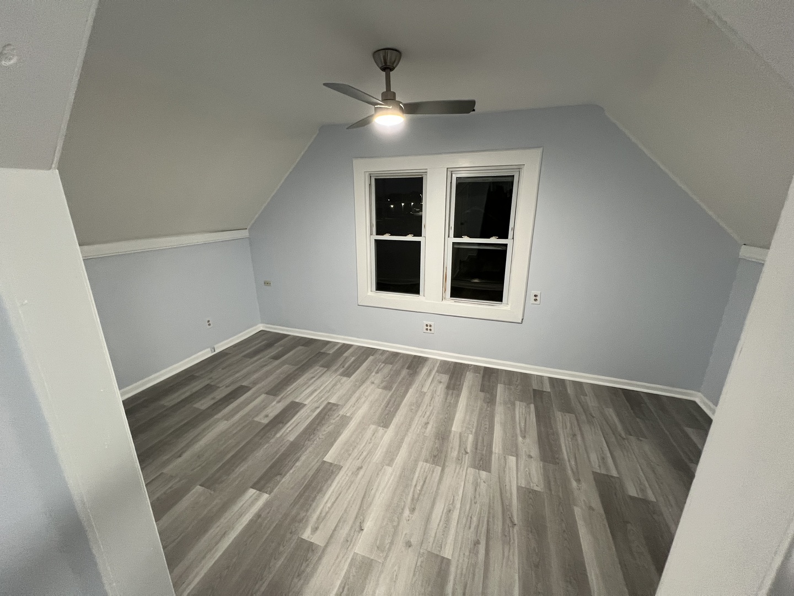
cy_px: 298
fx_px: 298
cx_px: 397
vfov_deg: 89.9
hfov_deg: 106.2
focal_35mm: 13
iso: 250
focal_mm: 1.57
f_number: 1.8
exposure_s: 1/60
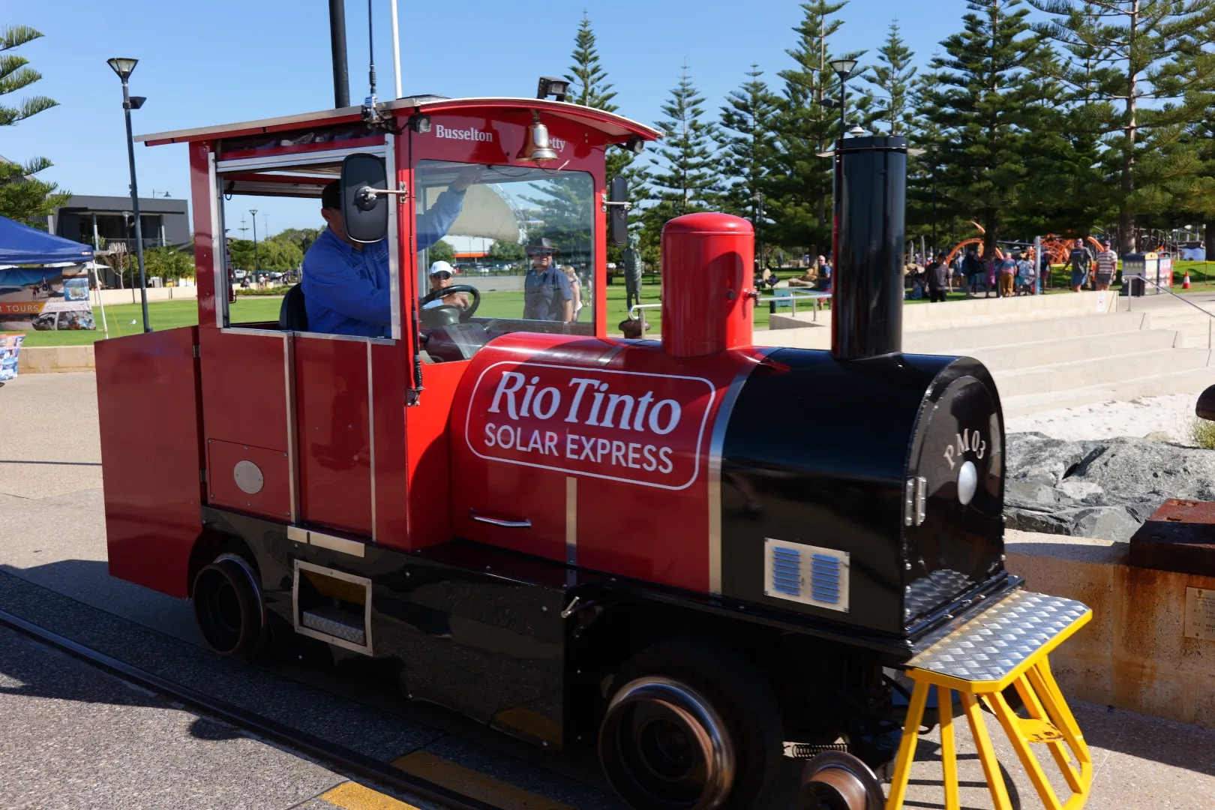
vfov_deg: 41.1
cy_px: 405
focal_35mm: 32
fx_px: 1080
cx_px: 608
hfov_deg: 58.7
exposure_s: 1/250
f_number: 6.3
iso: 100
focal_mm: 32
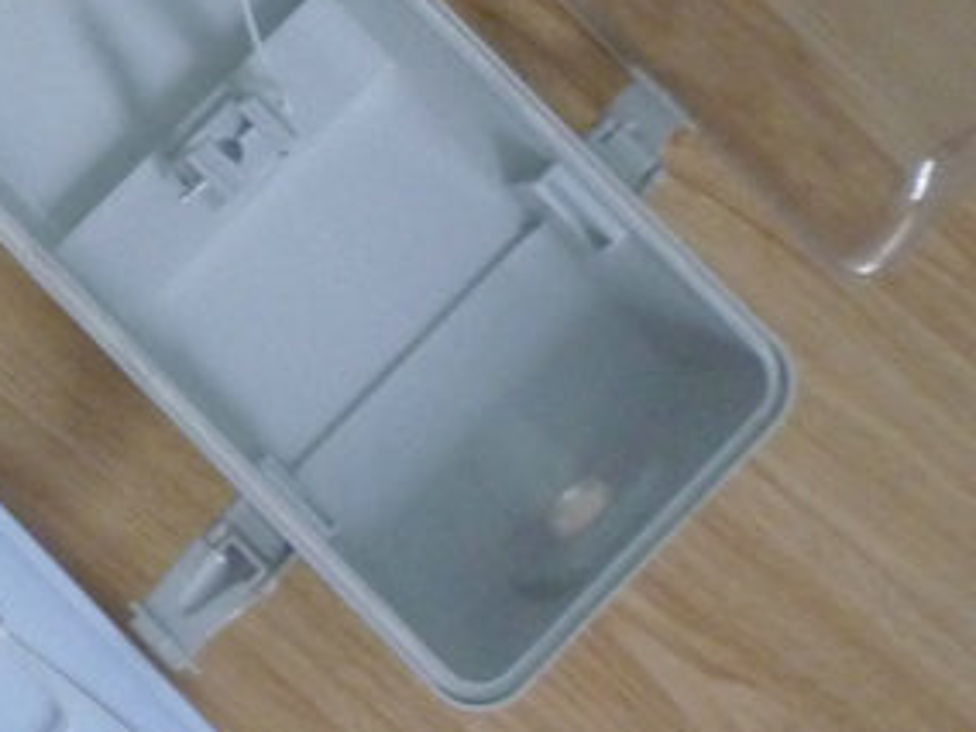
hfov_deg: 18.0
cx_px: -275
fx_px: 2876
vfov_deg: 14.1
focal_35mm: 102
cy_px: -127
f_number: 3.3
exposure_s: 1/25
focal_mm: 5.2
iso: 400
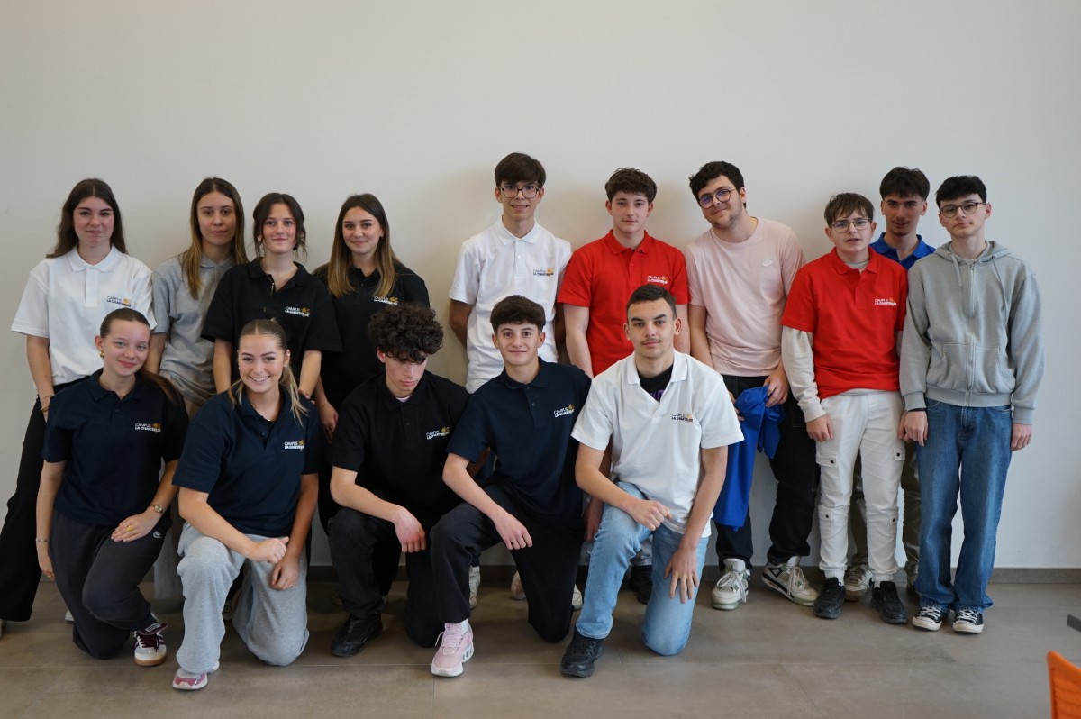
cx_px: 540
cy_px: 360
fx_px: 1080
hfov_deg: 53.2
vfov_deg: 36.8
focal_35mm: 36
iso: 800
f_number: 4
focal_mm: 36
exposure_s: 1/160
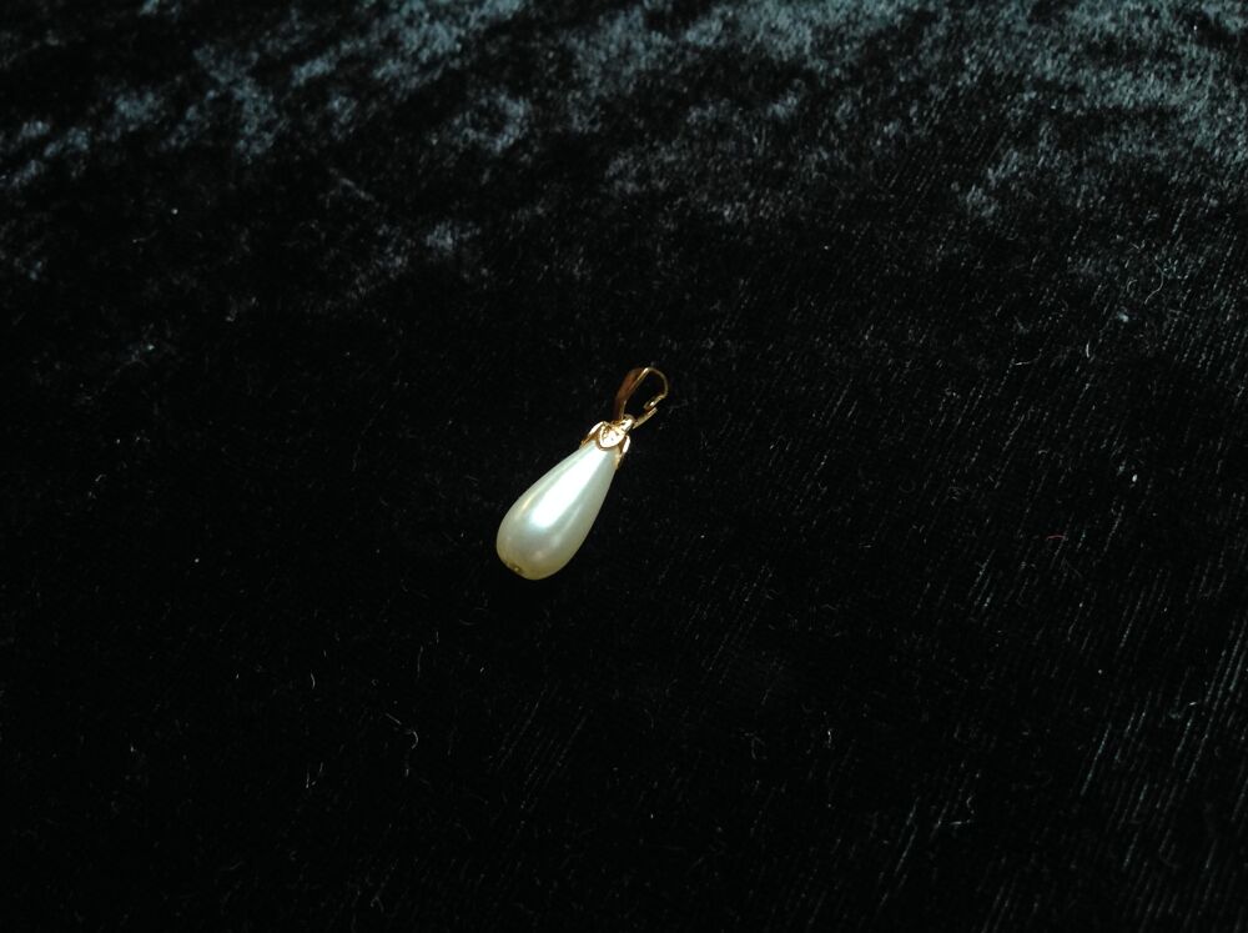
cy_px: 466
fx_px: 1260
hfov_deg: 52.7
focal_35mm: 35
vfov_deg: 40.6
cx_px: 624
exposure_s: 1/15
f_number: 2.4
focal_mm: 4.28
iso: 125
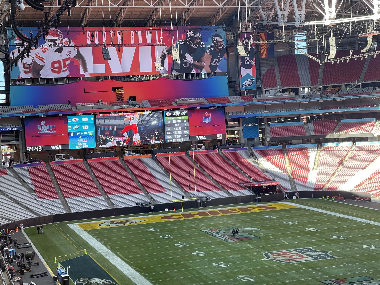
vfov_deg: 22.9
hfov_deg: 30.3
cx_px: 190
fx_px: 703
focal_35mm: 64
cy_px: 142
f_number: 2.2
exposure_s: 1/120
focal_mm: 7.5
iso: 50
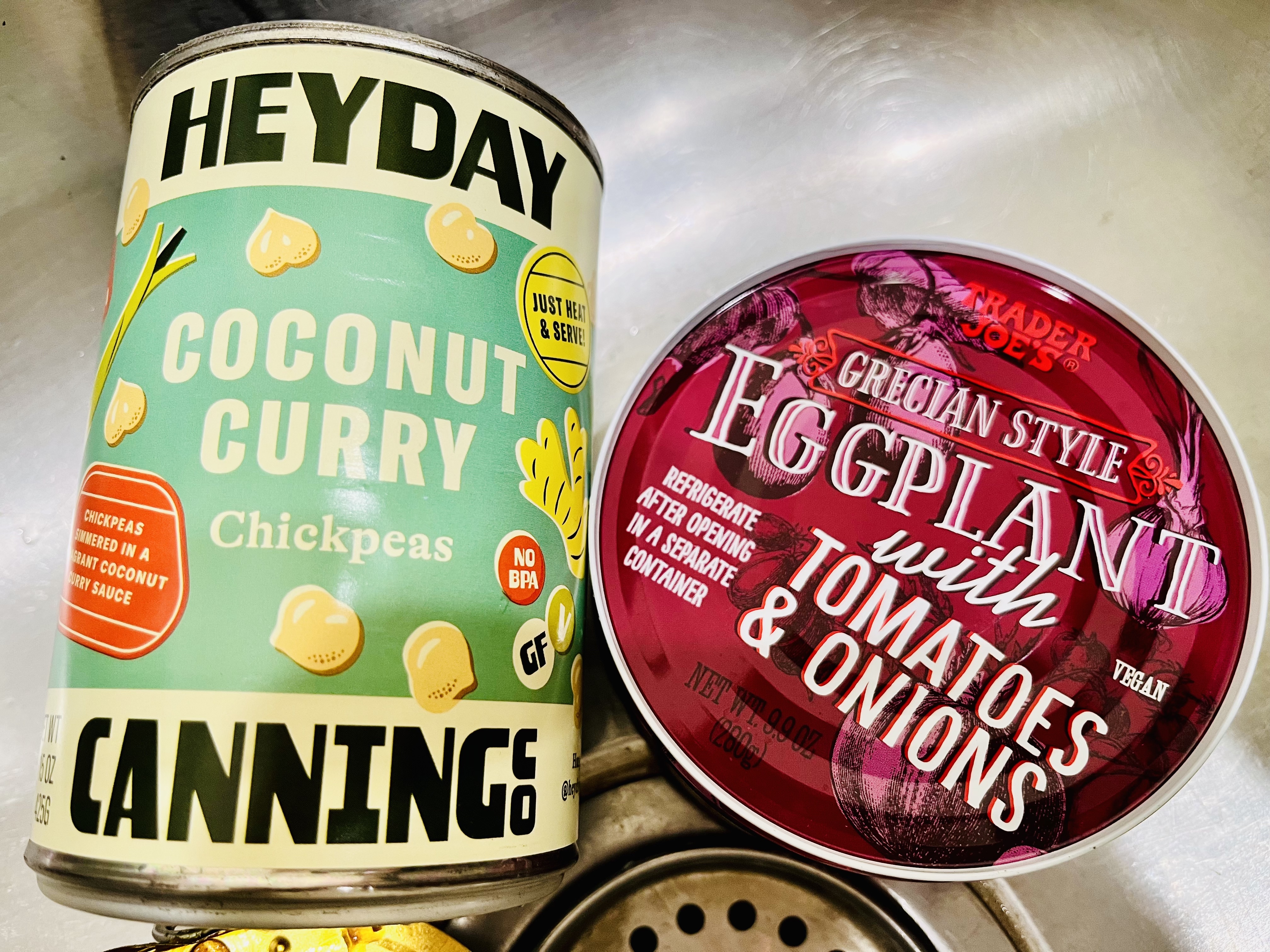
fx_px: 954
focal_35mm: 26
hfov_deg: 67.3
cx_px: 635
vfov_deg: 53.1
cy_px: 476
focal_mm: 5.1
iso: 125
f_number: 1.6
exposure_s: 1/60
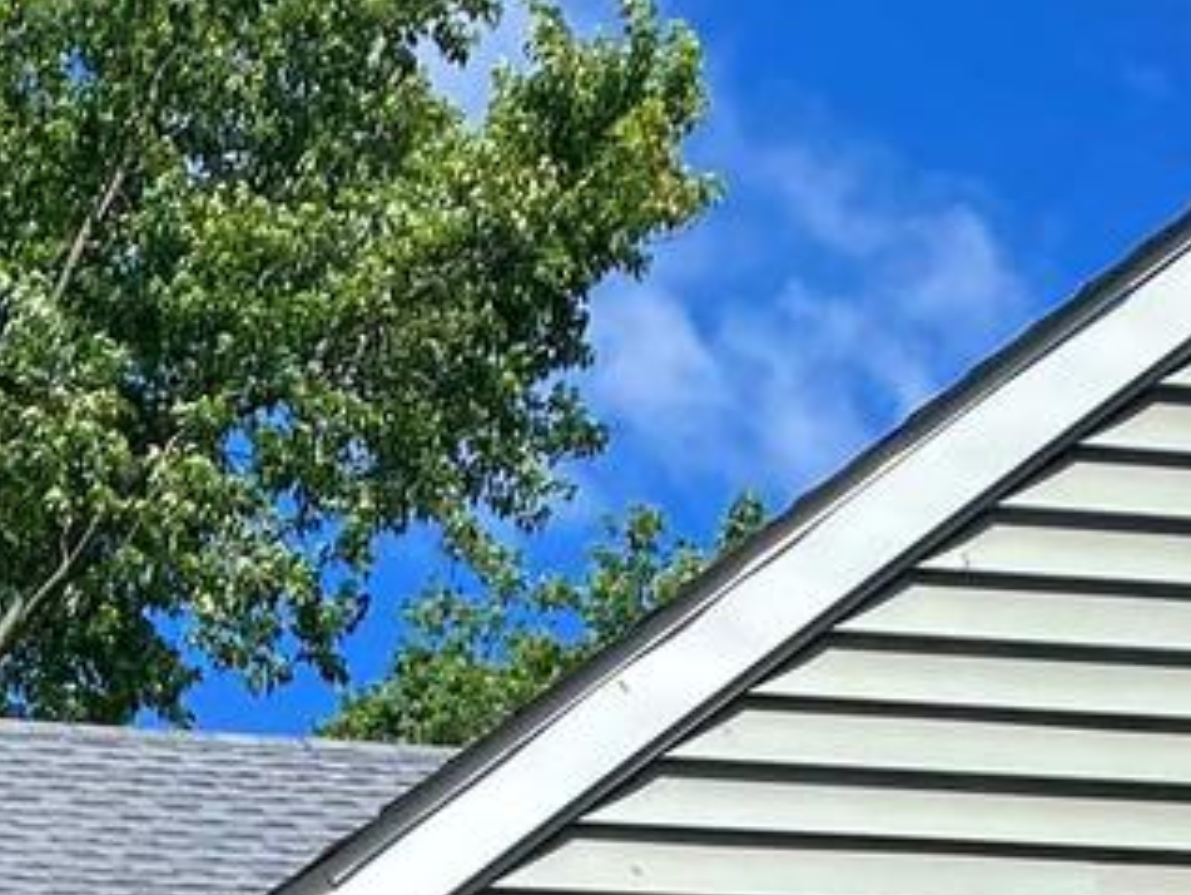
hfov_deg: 16.5
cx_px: 203
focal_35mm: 118
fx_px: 4061
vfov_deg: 11.0
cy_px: 1989
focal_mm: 4.25
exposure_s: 1/2817
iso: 32
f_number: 1.8
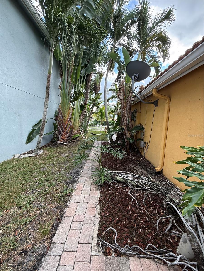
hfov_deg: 85.7
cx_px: 102
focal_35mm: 14
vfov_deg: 102.1
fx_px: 110
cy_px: 136
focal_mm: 2.22
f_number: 2.2
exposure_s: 1/203
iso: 64
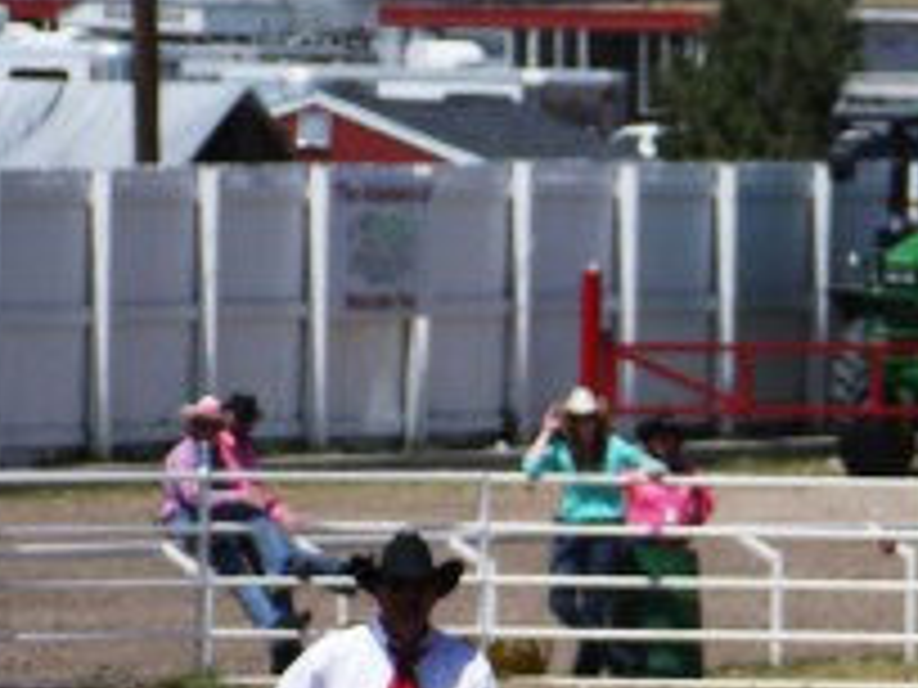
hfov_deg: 2.2
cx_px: 1656
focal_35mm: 912
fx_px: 24186
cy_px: 1349
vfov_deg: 1.6
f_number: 4.6
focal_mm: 91
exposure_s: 1/800
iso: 160
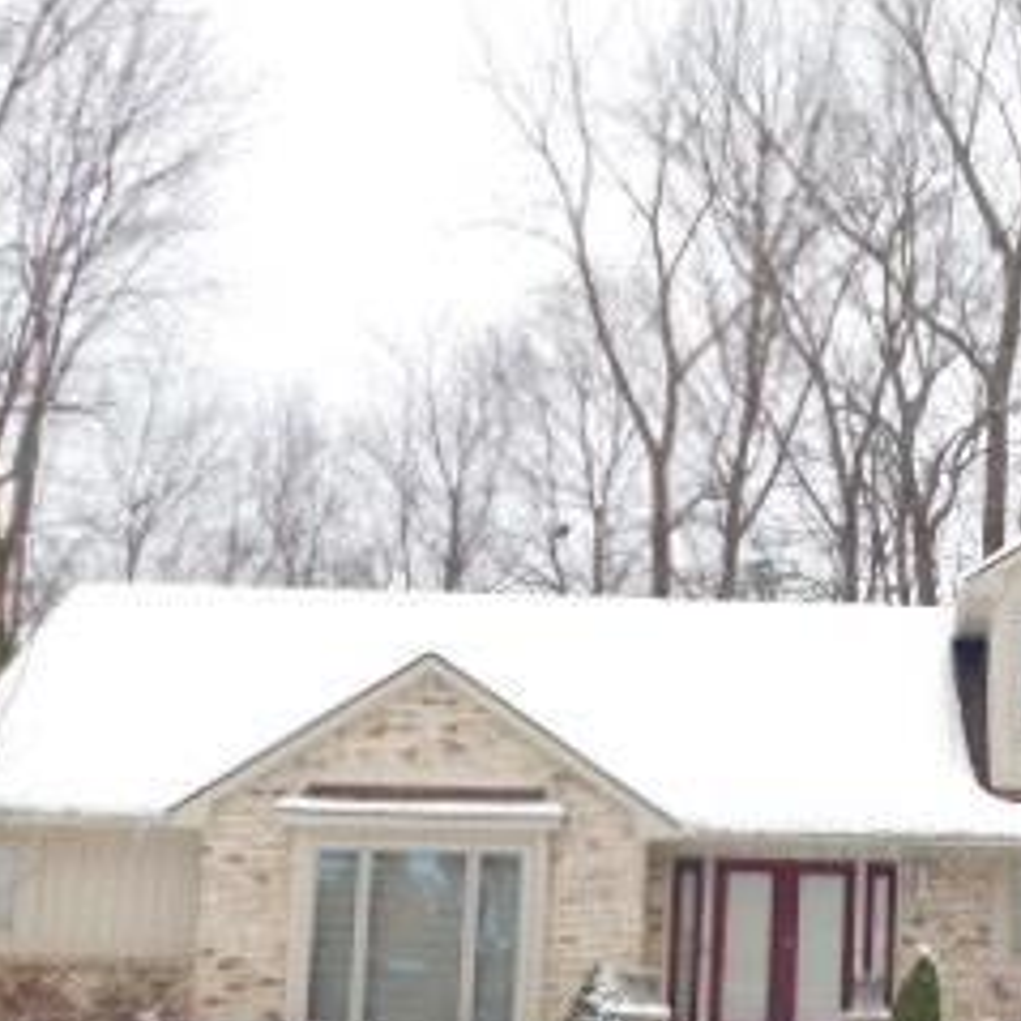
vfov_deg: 24.3
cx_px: 1004
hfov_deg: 23.4
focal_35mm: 71
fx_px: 2369
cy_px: 641
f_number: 3.2
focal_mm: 5.3
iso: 125
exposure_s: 1/400
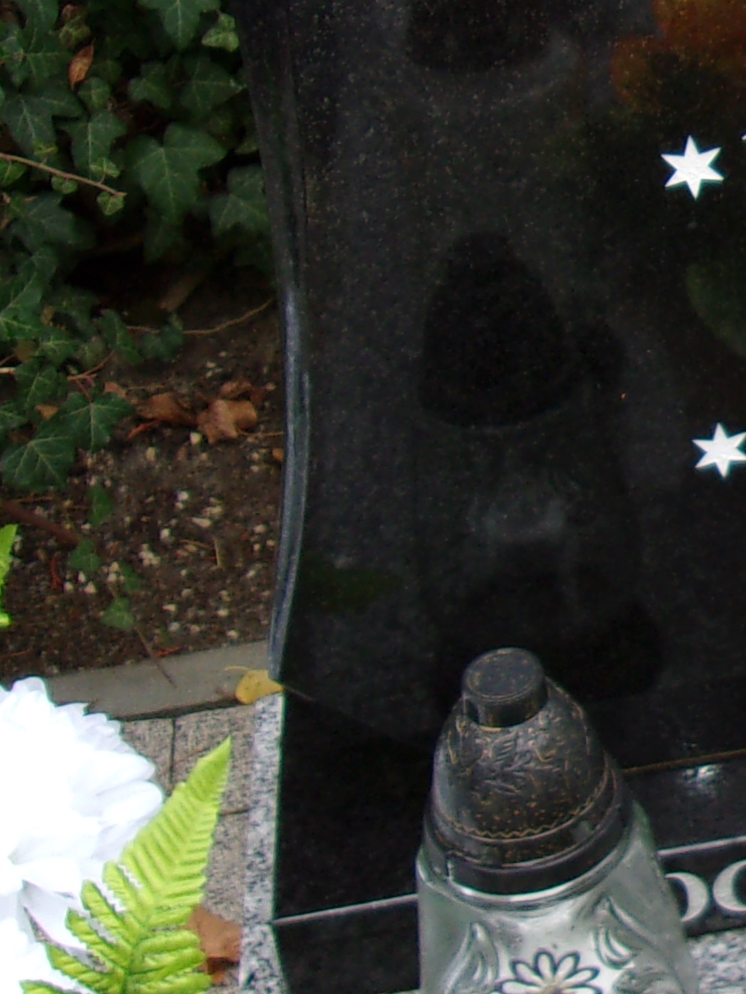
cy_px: 226
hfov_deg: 15.2
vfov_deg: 21.8
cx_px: 1173
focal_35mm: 89
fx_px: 2558
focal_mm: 4.9
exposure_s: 1/50
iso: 80
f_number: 3
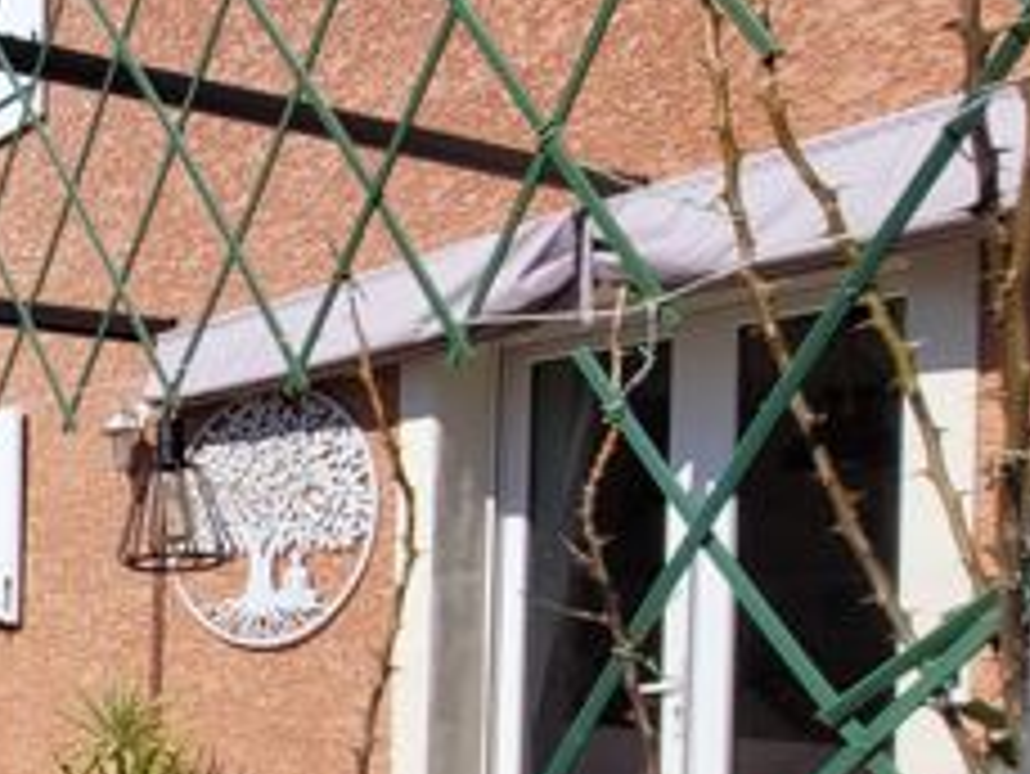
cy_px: 594
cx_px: -344
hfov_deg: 33.0
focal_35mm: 40
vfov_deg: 35.1
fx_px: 1191
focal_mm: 1.74
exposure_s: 1/2463
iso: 40
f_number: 2.2
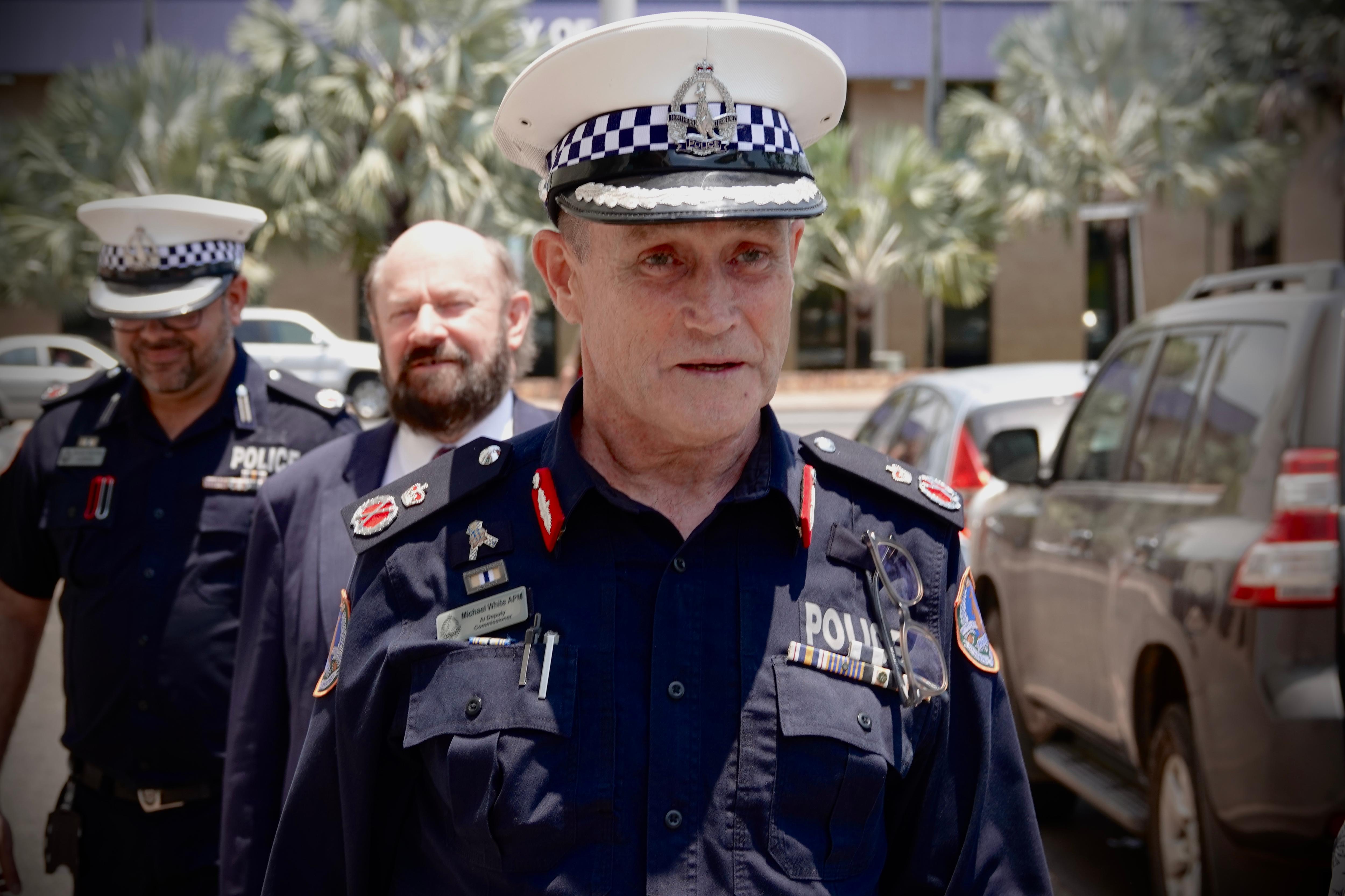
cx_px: 672
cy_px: 448
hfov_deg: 23.9
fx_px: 3175
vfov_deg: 16.1
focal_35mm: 85
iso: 100
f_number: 3.5
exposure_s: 1/400
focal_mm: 31.33
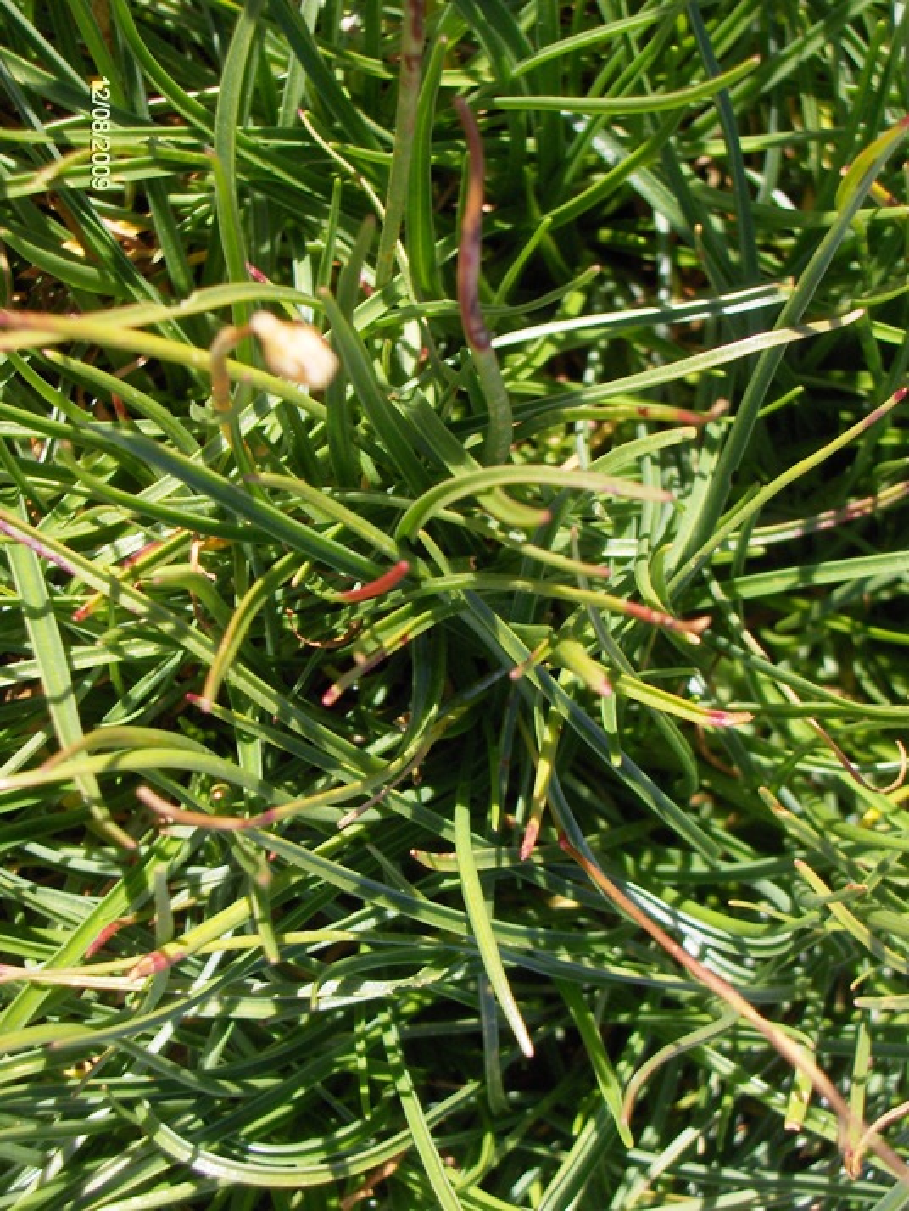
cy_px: 606
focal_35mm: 62
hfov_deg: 23.7
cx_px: 454
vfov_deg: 31.2
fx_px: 2169
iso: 100
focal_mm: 10.19
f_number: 3.5
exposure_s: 1/452
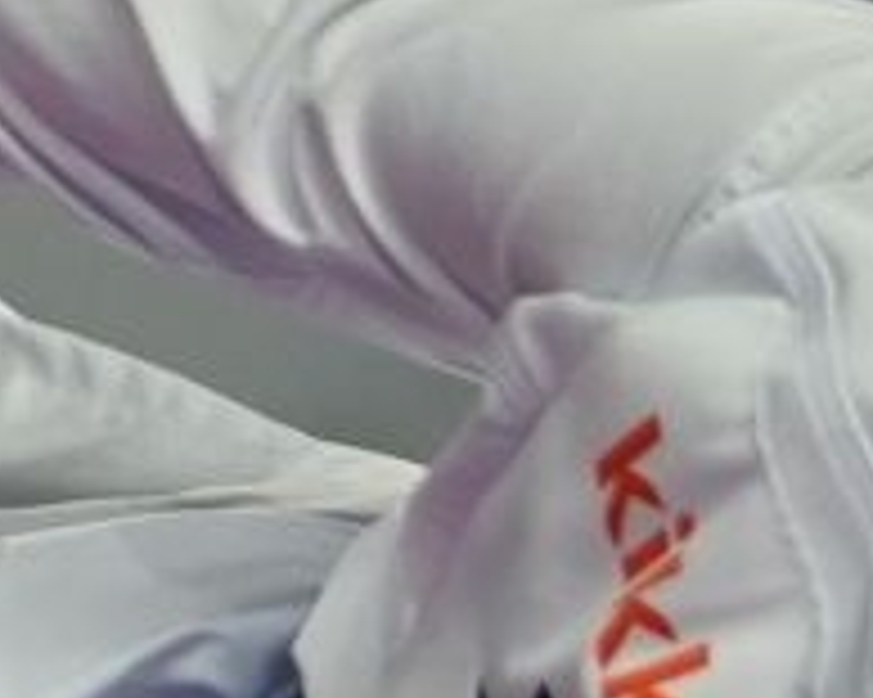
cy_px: 423
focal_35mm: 2337
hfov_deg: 0.8
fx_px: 60352
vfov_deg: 0.7
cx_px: -2610
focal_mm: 179
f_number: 2.8
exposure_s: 1/1000
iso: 1250
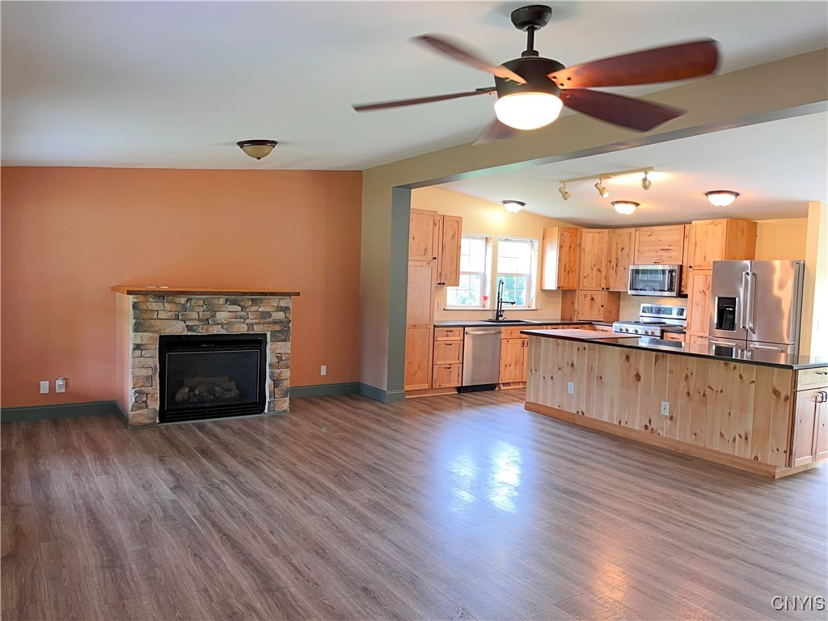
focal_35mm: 26
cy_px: 310
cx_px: 414
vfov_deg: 53.1
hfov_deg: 67.3
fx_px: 622
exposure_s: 1/40
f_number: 1.6
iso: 32
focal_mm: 5.1
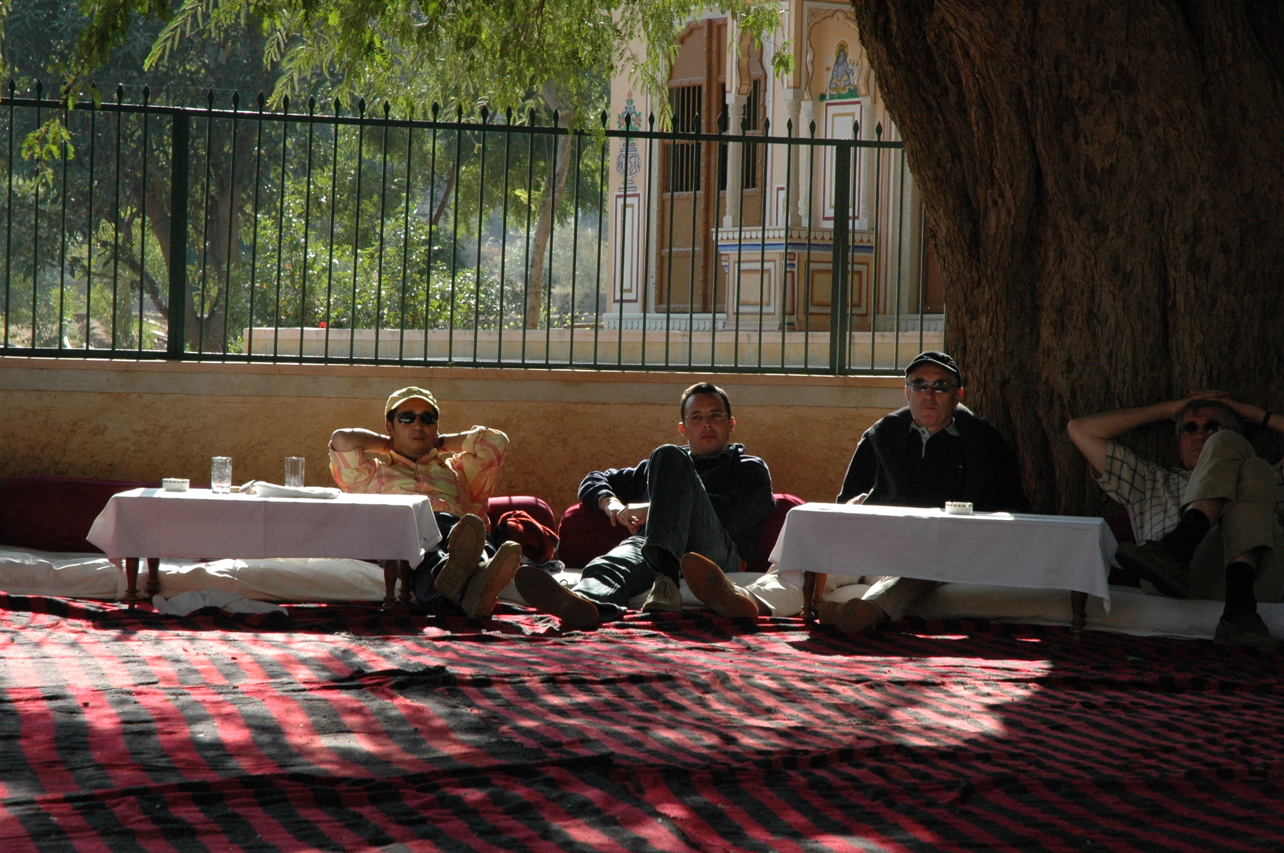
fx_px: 3741
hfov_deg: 19.5
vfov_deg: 13.0
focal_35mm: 105
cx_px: 642
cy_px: 426
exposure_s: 1/320
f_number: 9
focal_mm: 70
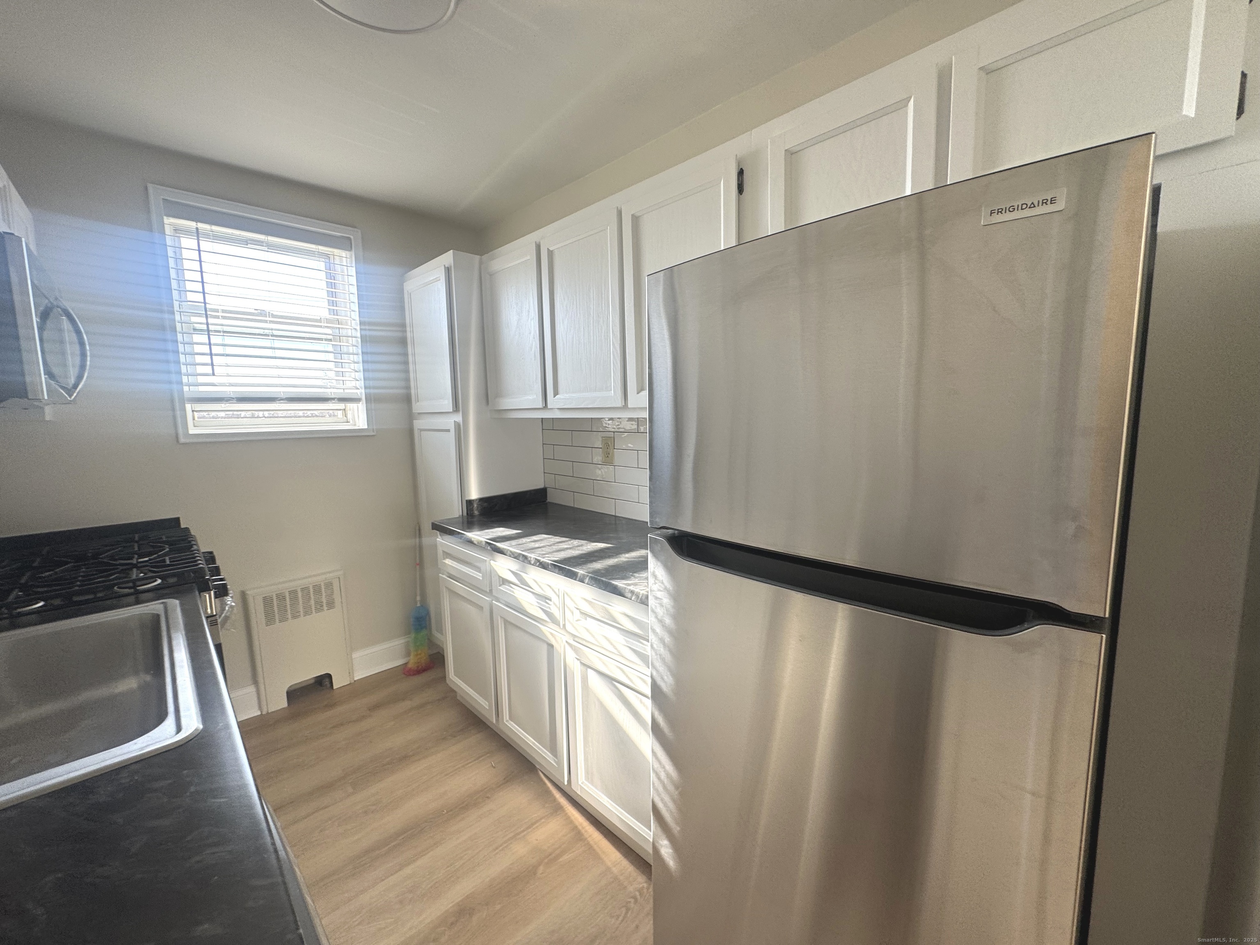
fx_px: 510
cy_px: 472
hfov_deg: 102.1
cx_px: 630
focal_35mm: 14
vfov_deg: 85.7
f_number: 2.2
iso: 50
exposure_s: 1/99
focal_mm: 2.22
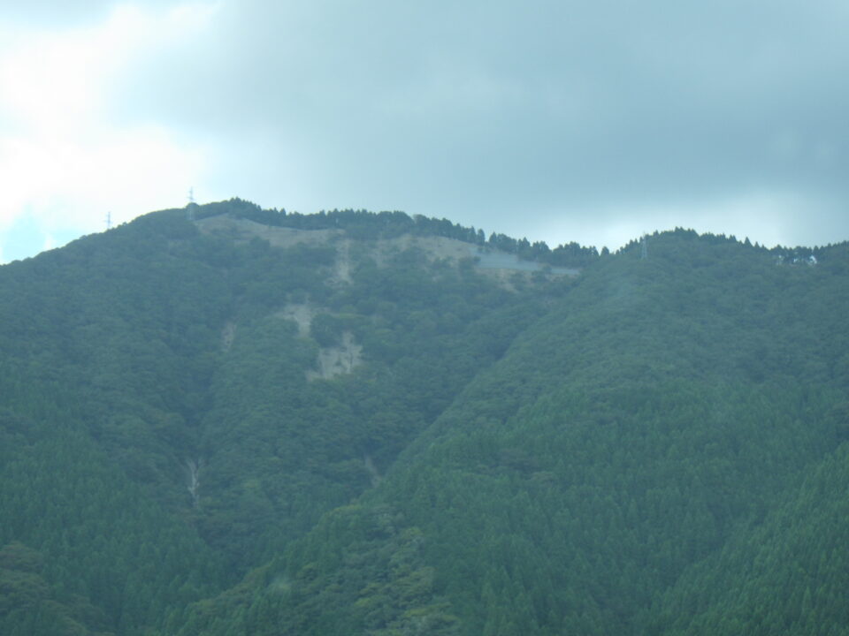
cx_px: 424
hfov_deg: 20.9
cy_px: 318
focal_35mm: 94
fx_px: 2305
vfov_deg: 15.7
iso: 125
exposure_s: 1/250
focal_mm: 16.7
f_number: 5
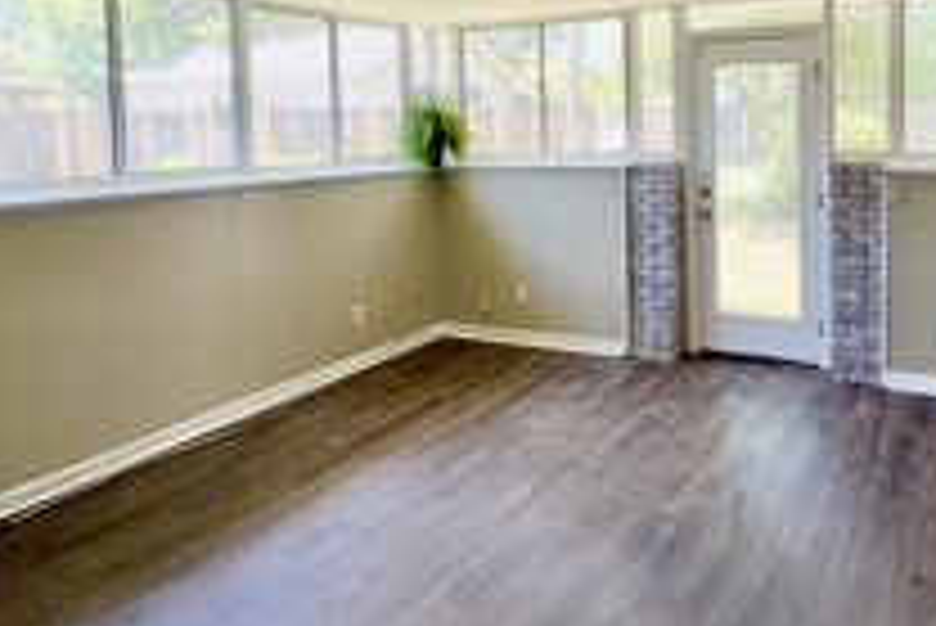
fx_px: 728
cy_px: 158
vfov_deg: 44.9
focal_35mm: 28
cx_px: 675
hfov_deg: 62.5
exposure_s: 1/121
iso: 80
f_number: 2.2
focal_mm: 2.22
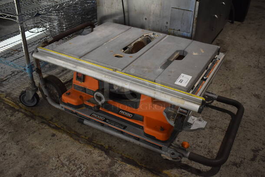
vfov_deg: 37.0
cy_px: 88
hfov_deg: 53.1
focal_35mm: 36
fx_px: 265
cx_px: 132
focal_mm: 24
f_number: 3.8
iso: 800
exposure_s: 1/125
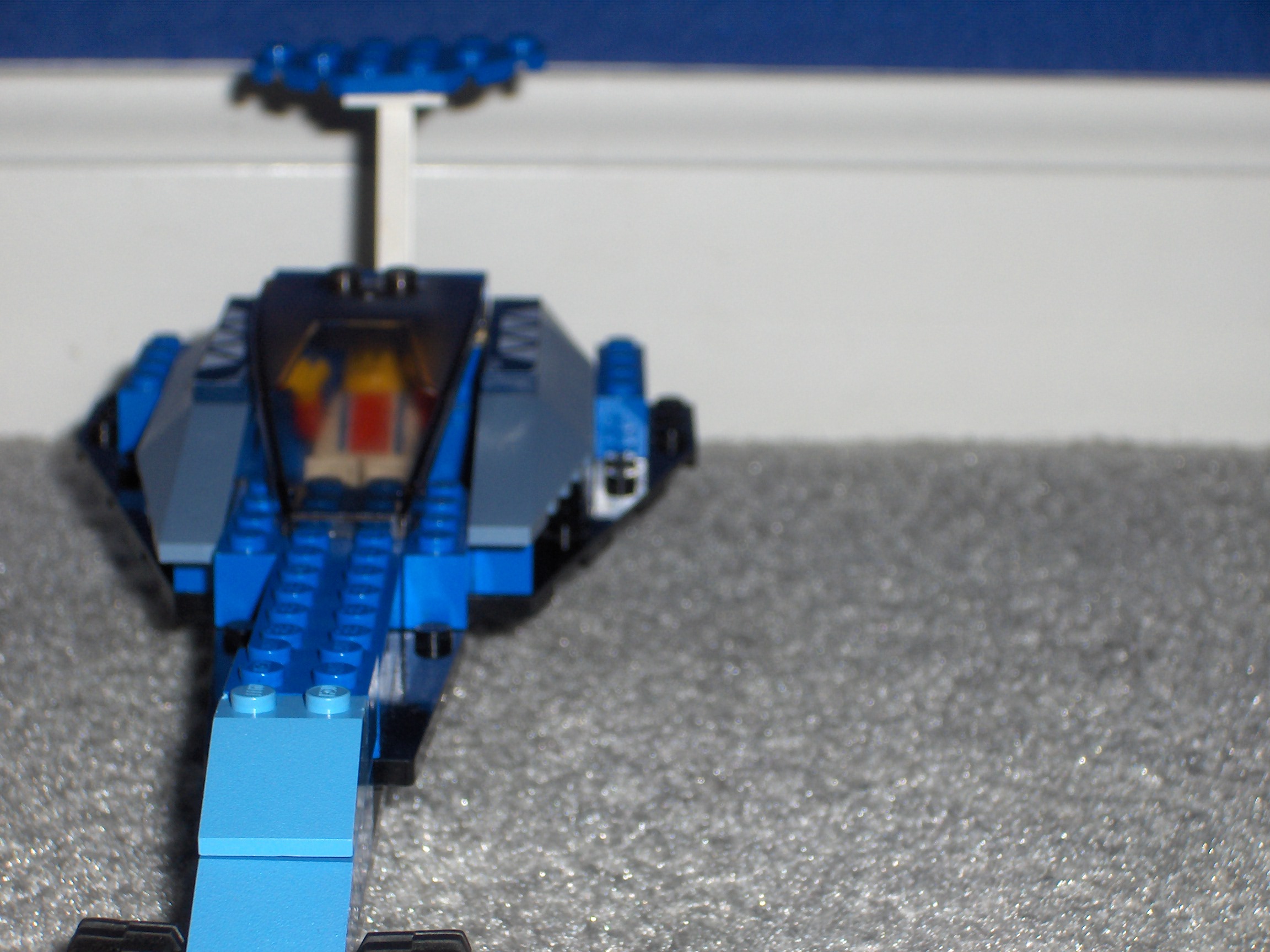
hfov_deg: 18.7
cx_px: 635
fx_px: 3852
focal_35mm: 105
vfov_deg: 14.1
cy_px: 476
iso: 100
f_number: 4.8
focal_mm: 17.39
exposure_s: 1/125
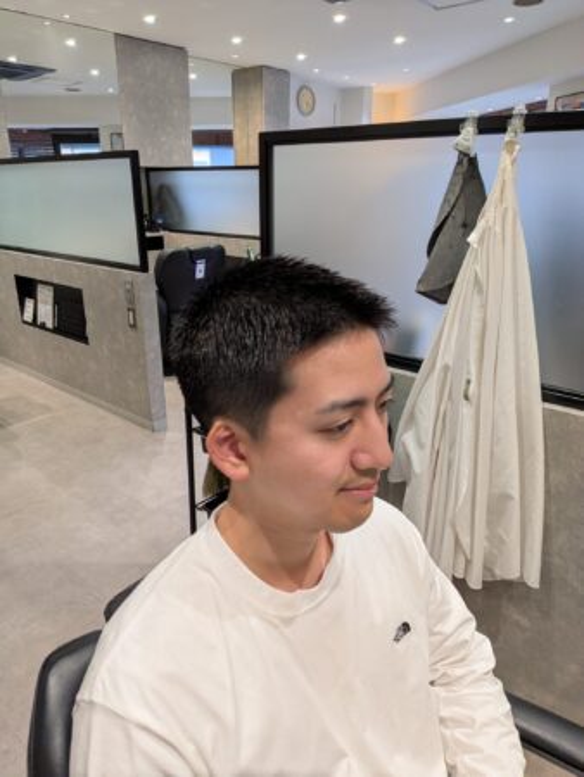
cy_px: 388
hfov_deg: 56.9
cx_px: 292
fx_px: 539
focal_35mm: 24
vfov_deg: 71.6
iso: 77
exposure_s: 1/60
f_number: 1.7
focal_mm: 4.53
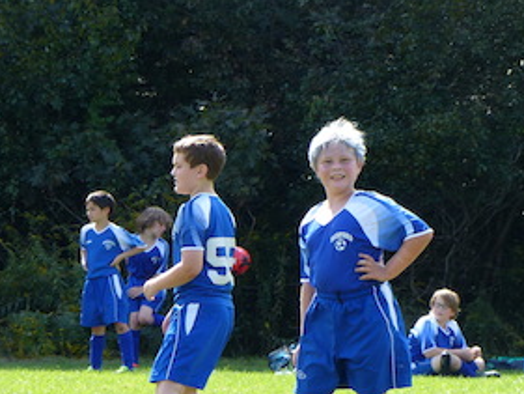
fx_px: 6769
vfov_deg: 3.3
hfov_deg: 4.4
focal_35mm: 447
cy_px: 237
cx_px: 156
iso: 100
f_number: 2.8
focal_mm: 42.5
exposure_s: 1/500
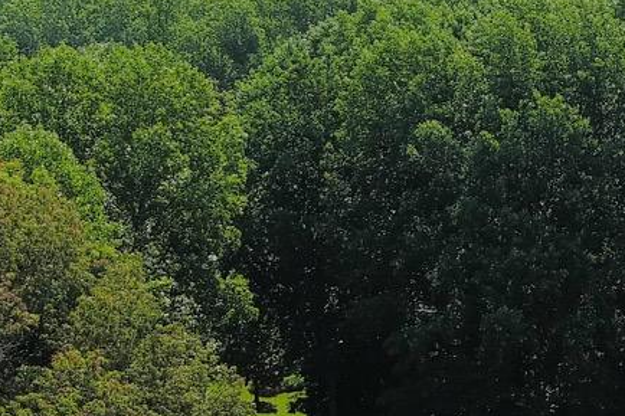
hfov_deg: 14.8
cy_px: 171
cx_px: 592
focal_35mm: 137
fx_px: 2377
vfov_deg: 10.0
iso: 100
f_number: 2.8
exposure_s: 1/2000
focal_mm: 10.57
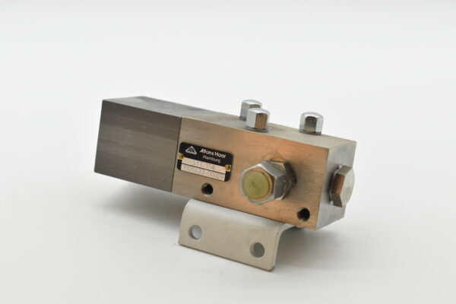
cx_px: 228
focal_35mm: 72
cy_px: 152
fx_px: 912
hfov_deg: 28.1
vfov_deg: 18.9
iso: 1600
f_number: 8
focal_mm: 48
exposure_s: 1/1000
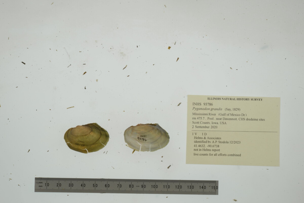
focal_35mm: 60
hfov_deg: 33.4
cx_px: 152
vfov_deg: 22.6
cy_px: 102
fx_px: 507
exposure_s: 1/13
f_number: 32
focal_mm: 60
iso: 100
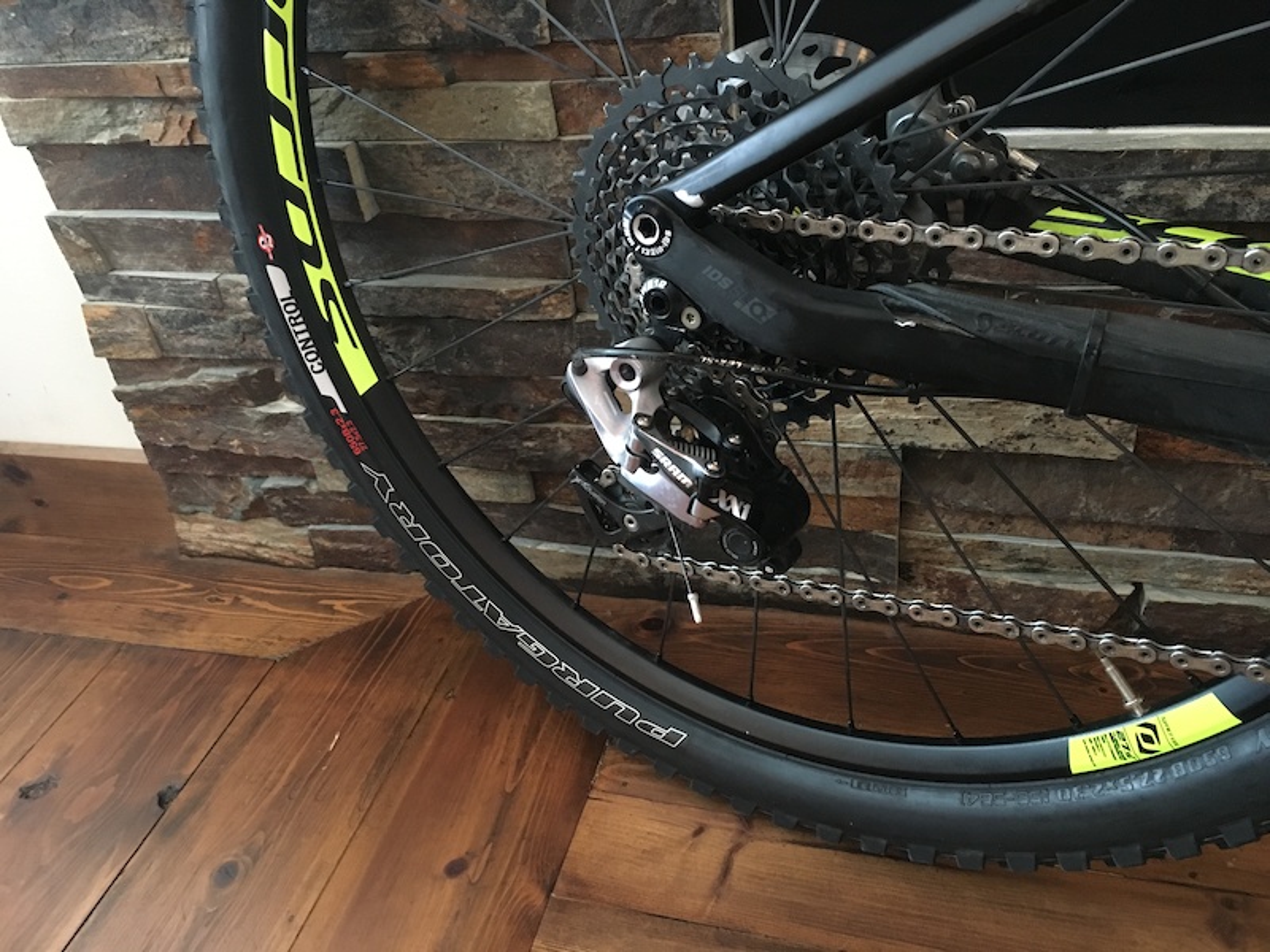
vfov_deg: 48.2
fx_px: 1064
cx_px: 635
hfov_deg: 61.7
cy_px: 476
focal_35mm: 29
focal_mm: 4.15
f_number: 2.2
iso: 400
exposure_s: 1/15
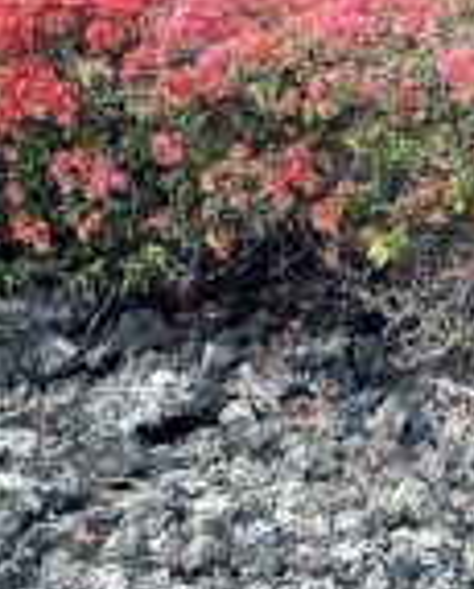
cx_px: 767
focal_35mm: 84
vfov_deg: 21.9
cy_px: 4
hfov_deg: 16.3
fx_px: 1468
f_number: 1.8
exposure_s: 1/204
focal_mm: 3.99
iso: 20
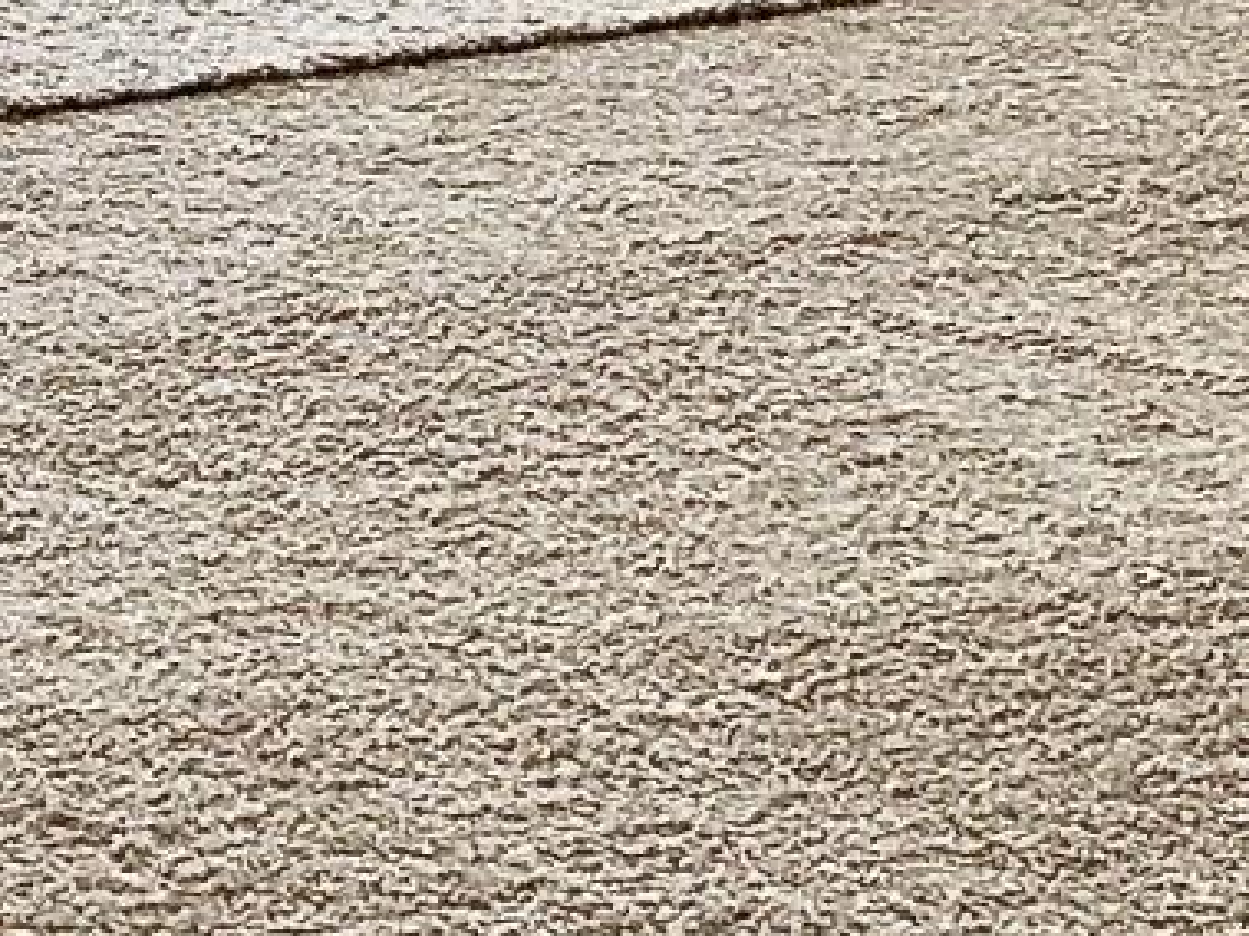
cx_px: 7
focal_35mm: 190
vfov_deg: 7.7
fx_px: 6853
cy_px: -277
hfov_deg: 10.3
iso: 80
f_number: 1.78
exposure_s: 1/383
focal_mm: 6.86
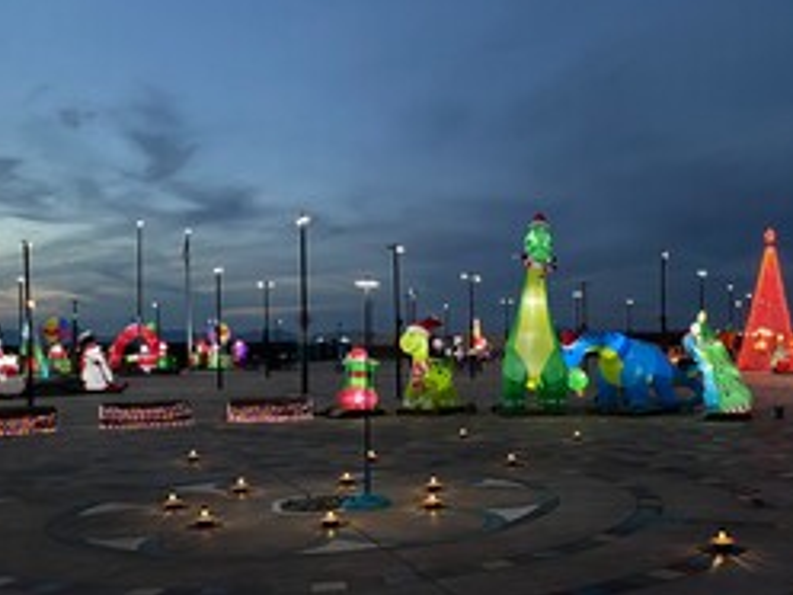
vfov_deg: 34.2
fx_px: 962
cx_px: 560
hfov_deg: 43.8
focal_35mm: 42
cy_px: 365
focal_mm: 4.25
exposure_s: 1/30
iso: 1000
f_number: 1.8
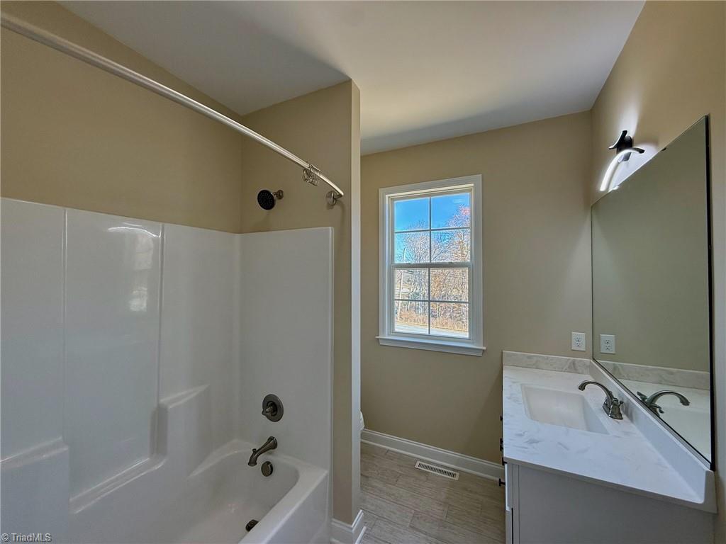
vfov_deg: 85.7
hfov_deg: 102.1
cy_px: 272
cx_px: 363
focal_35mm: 14
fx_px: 294
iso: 100
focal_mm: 2.22
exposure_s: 1/120
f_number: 2.2
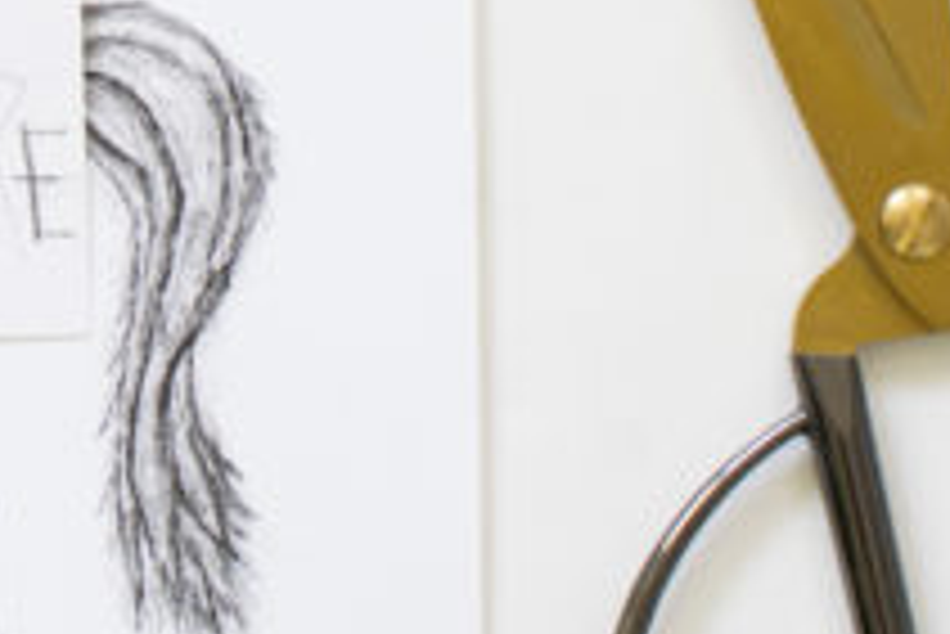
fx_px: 6718
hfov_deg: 8.1
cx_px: 63
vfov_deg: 5.4
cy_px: -384
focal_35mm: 254
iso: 200
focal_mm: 35
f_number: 4.5
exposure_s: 1/30
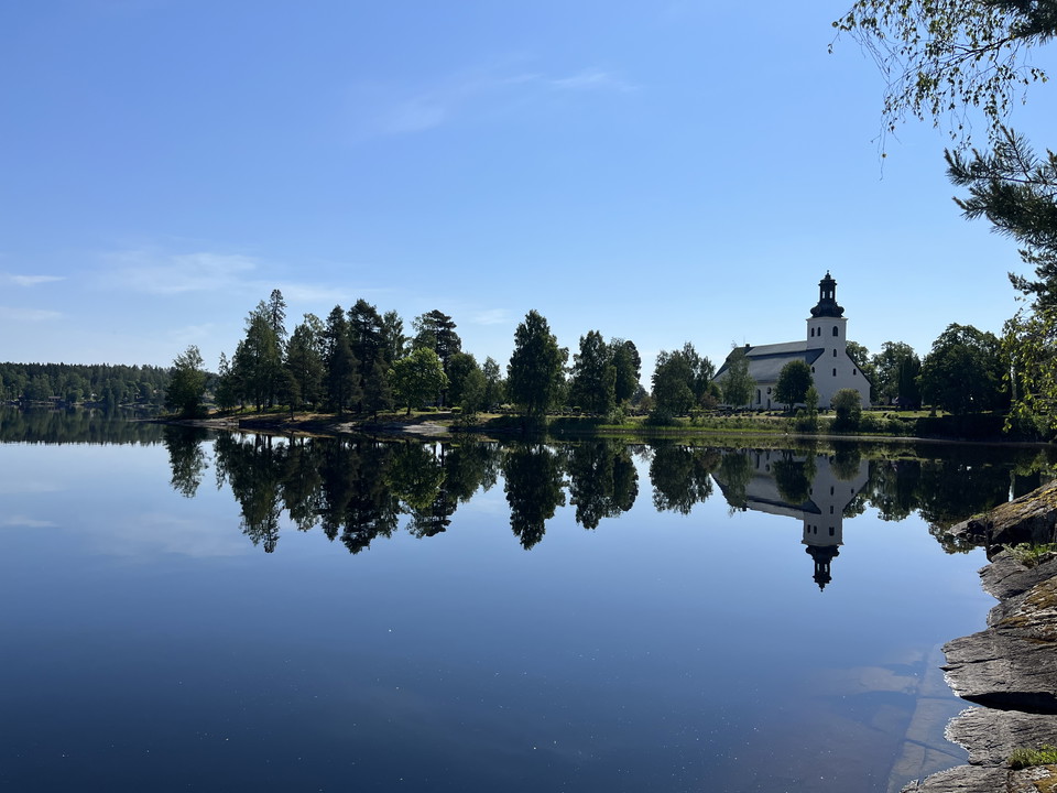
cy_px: 396
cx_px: 528
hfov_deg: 67.3
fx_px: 794
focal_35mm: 26
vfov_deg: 53.1
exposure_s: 1/7874
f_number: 1.6
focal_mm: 5.1
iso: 50
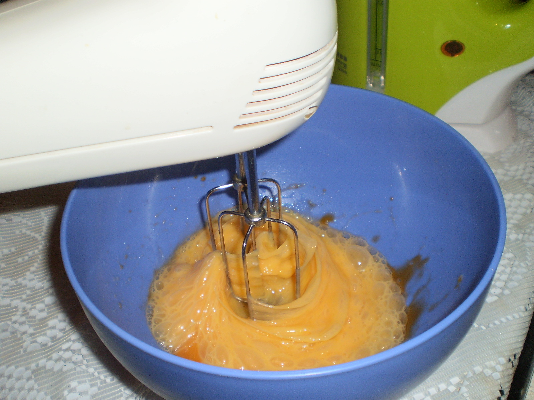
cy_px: 200
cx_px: 267
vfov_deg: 39.7
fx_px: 555
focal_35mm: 36
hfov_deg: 51.4
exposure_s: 1/30
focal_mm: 6.3
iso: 125
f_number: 3.1
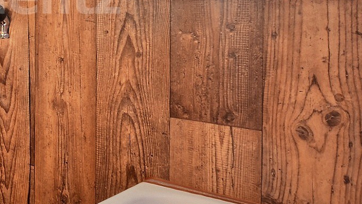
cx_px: -182
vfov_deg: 21.2
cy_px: 2
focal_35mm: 55
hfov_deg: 26.9
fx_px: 526
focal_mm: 11.5
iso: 400
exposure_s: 1/2
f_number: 9
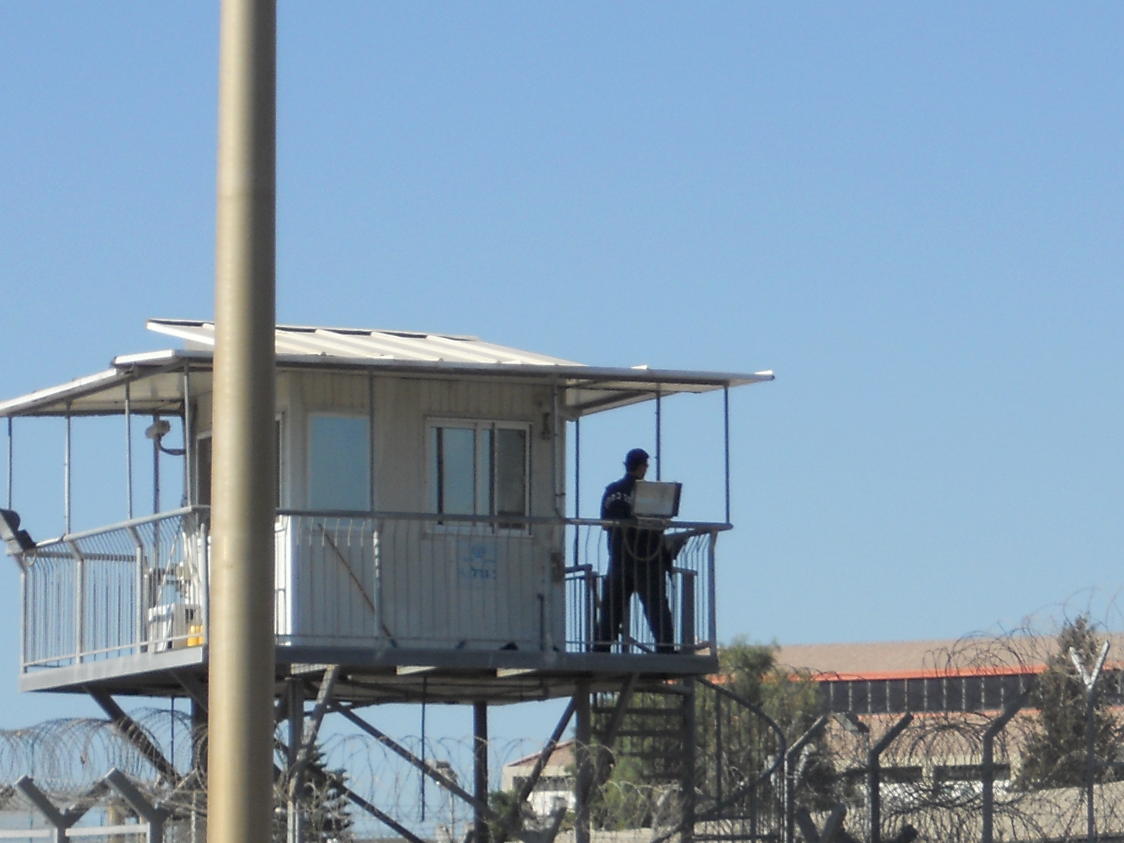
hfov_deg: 9.9
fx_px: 6494
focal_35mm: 200
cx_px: 685
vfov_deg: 7.4
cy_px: 875
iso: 80
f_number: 5.4
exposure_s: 1/400
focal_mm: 16.5
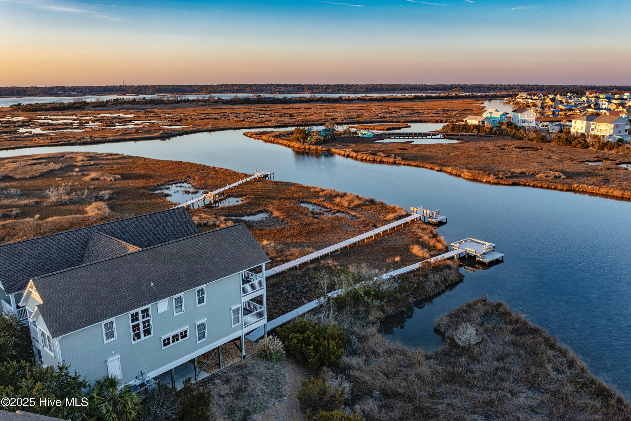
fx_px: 491
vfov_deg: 46.4
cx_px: 316
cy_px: 210
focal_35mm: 28
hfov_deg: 65.5
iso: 100
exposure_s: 1/120
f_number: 4
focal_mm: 10.26
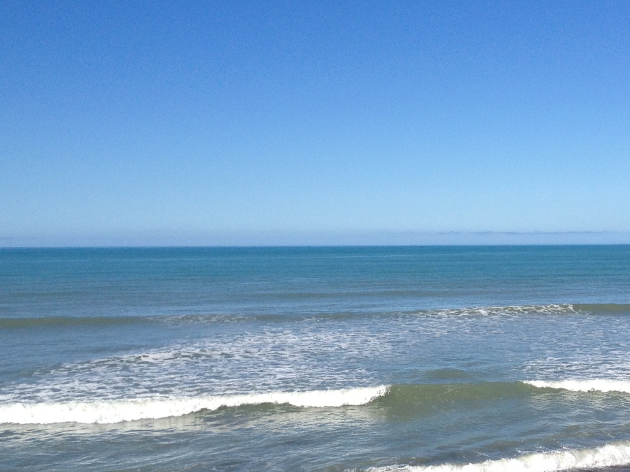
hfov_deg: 31.7
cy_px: 280
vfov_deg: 24.4
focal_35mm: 60
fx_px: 1092
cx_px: 460
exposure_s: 1/2404
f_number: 2.4
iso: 50
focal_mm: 4.28
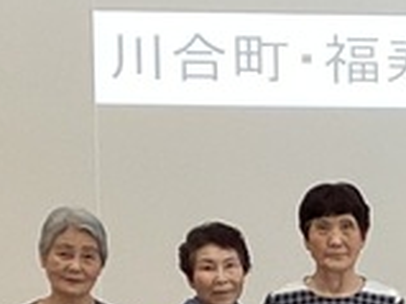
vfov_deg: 7.4
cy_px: 519
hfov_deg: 9.8
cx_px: 643
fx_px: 2285
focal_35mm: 195
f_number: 2.4
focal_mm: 3.3
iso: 125
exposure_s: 1/50
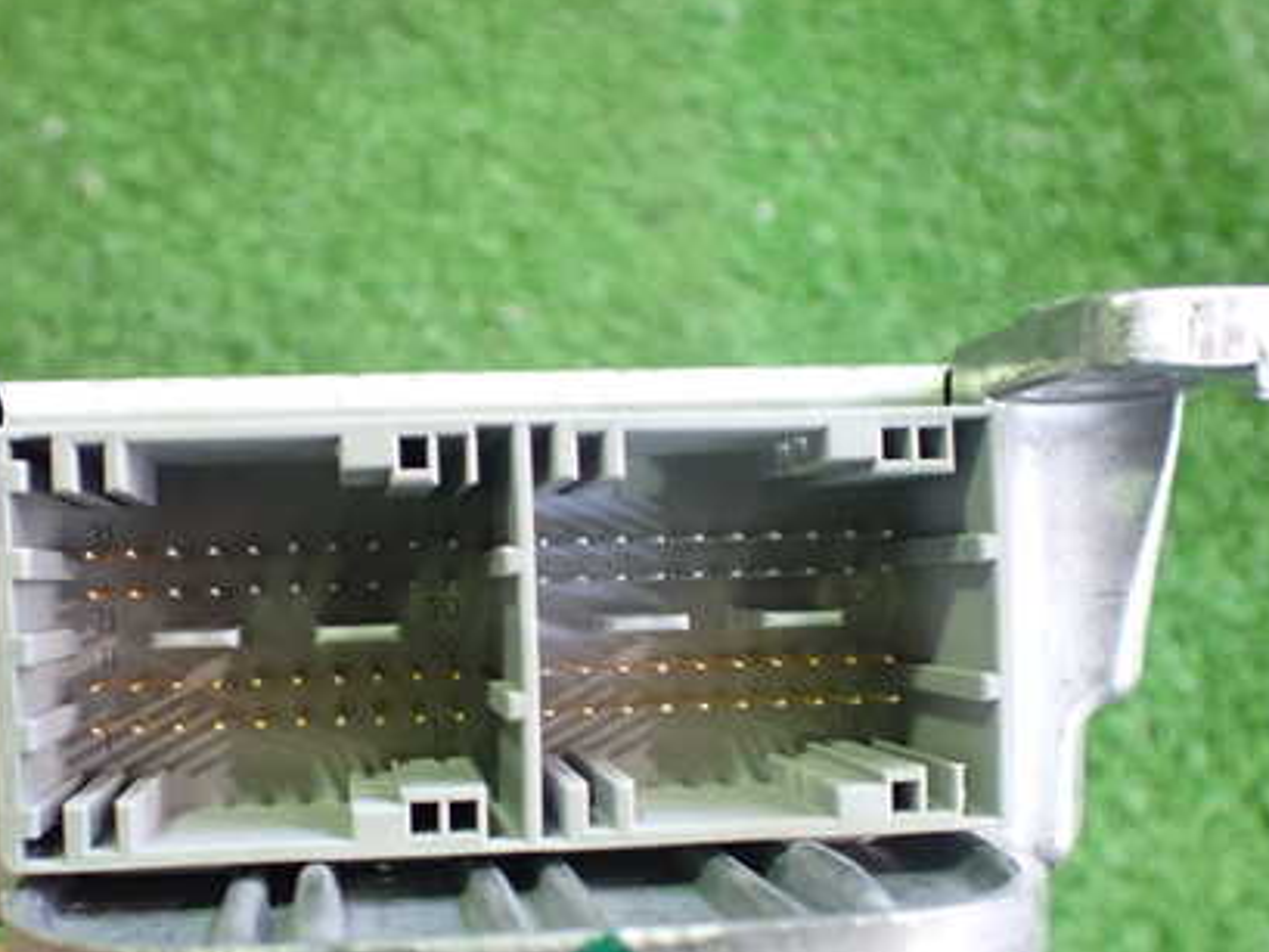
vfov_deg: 32.7
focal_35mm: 44
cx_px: 496
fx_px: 1613
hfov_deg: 42.7
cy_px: 608
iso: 800
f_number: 2.3
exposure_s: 1/40
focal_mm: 5.4
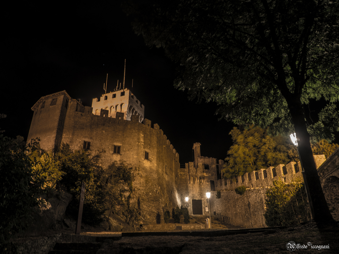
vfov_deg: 49.7
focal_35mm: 28
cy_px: 127
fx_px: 274
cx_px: 170
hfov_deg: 63.4
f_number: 8
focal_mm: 14
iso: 100
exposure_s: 10
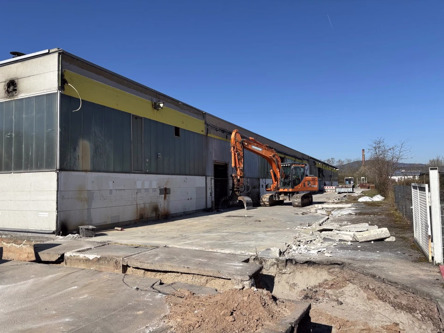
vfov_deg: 53.1
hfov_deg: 67.3
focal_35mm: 26
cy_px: 166
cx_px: 222
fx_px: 334
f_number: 1.6
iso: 50
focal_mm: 5.96
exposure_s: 1/4425
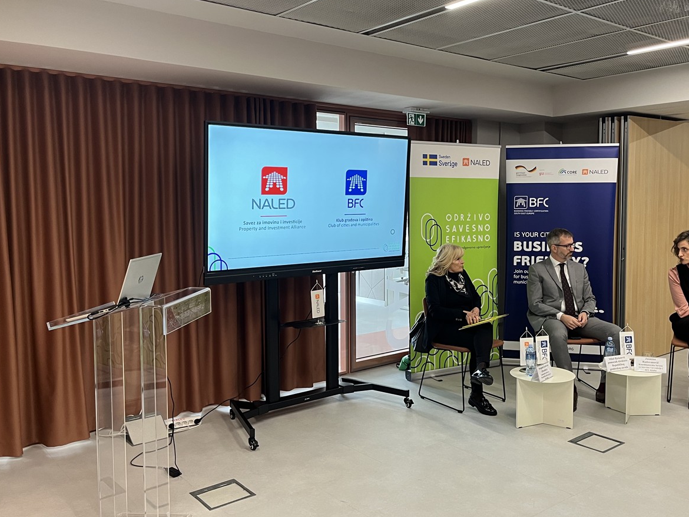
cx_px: 397
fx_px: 637
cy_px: 256
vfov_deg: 44.2
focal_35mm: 32
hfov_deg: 56.6
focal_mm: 5.1
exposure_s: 1/89
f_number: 1.6
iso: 125
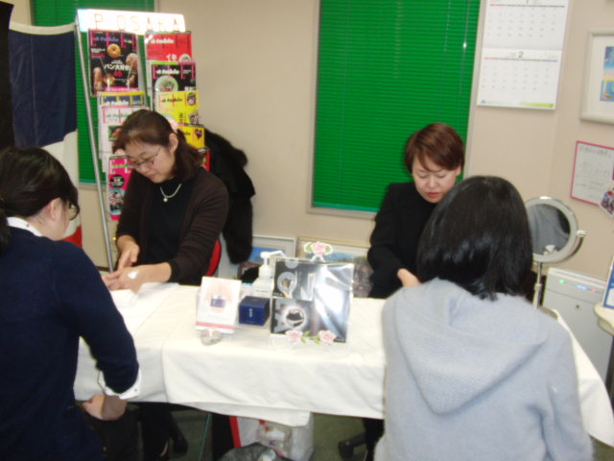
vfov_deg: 38.7
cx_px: 307
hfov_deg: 50.1
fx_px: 656
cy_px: 230
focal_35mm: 37
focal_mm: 6.42
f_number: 3.6
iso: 400
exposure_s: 1/60
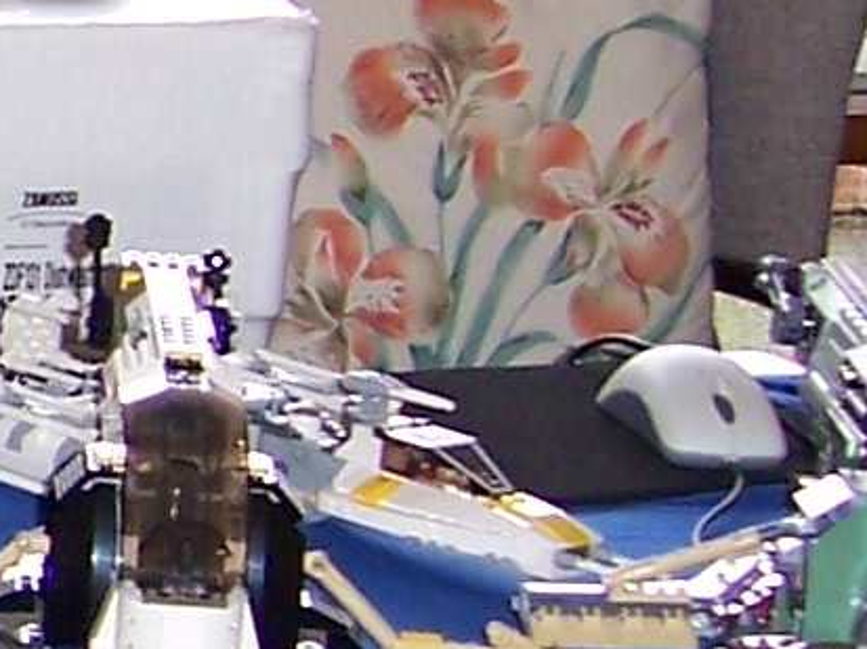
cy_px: 185
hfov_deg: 8.8
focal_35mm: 201
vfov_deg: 7.4
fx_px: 5030
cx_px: -1281
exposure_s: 1/60
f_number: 3
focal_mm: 6
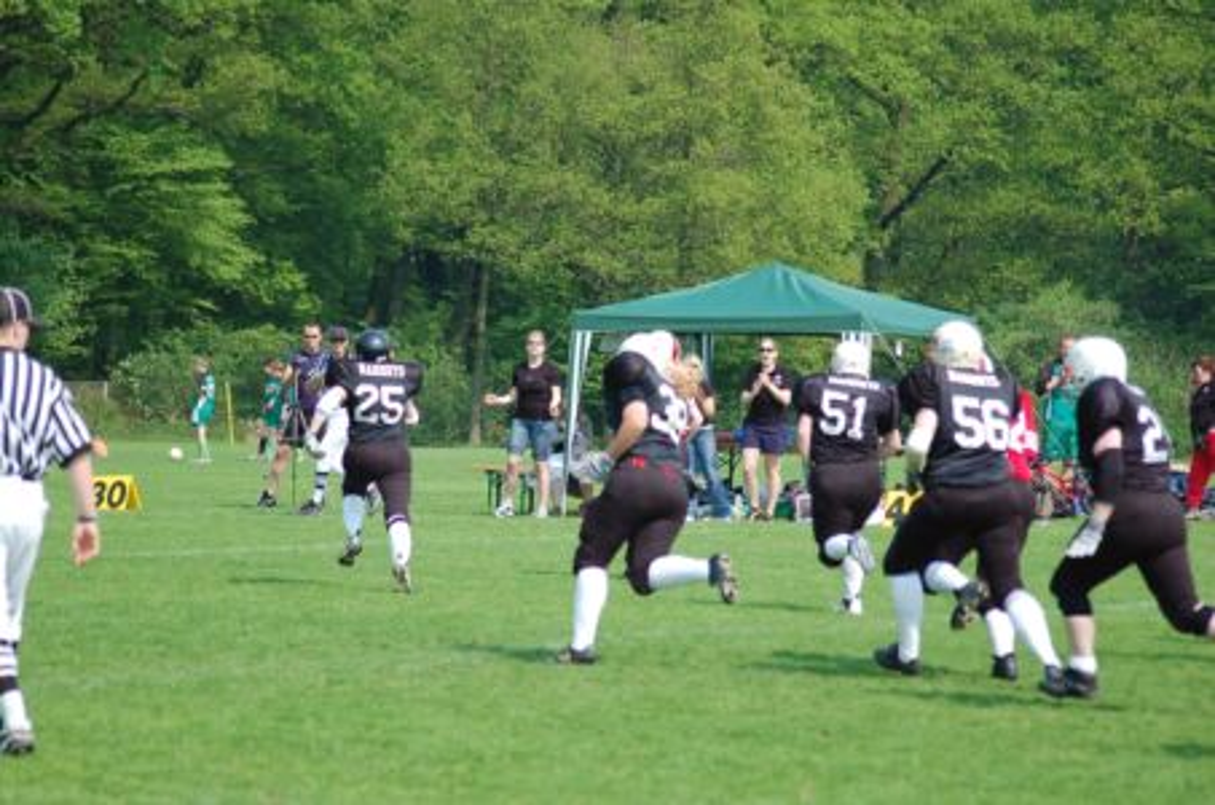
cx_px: 608
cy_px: 402
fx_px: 6062
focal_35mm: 180
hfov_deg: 11.4
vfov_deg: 7.6
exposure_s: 1/1000
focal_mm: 120
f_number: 4.2
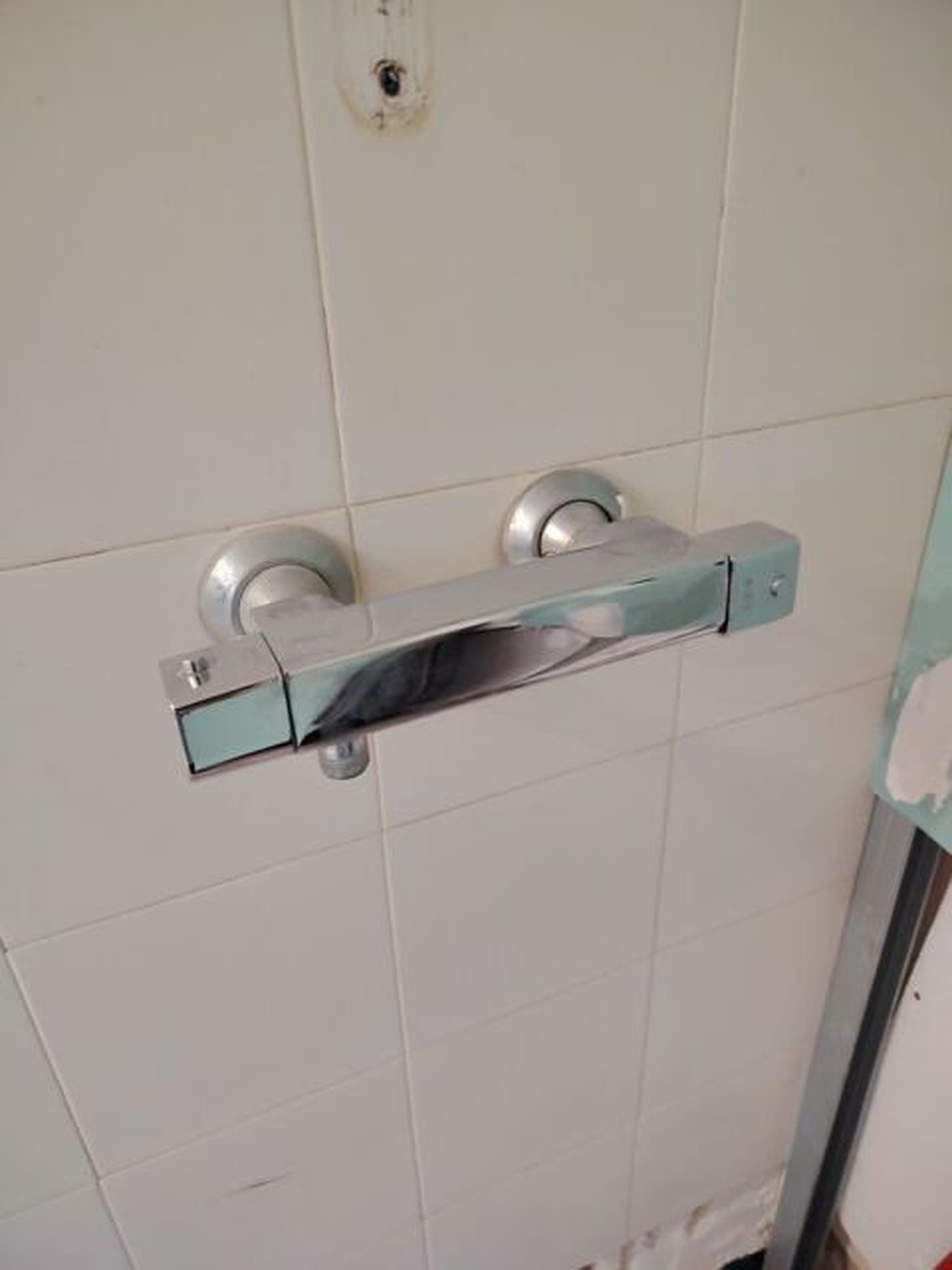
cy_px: 635
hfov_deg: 56.8
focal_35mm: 24
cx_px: 476
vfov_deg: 71.6
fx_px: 880
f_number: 1.75
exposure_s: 1/100
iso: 7744
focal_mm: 5.25
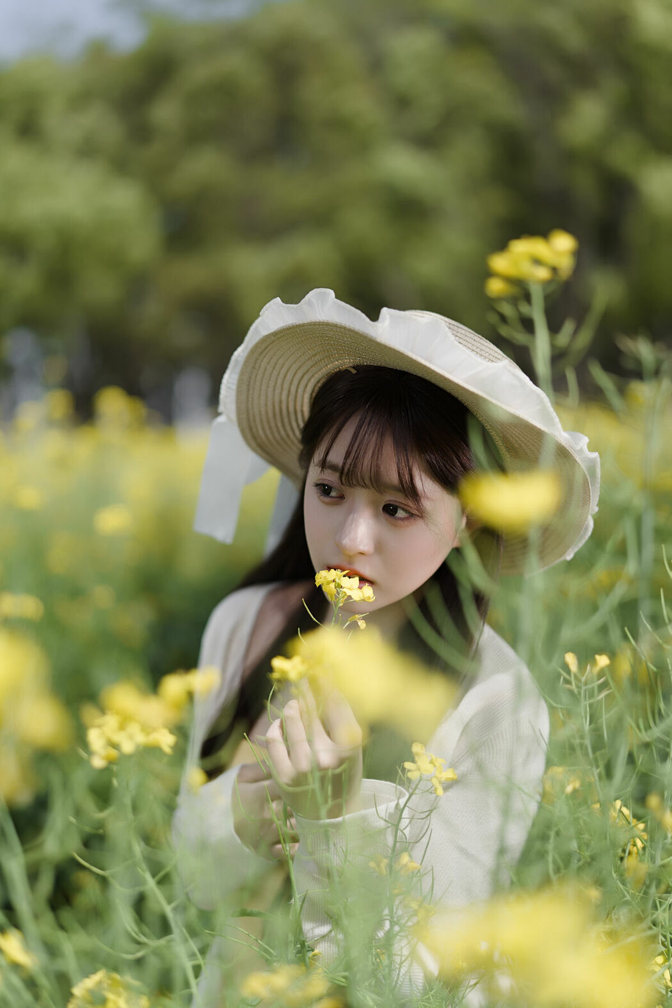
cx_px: 336
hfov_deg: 27.0
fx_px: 1400
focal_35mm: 50
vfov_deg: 39.6
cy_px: 504
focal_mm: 50
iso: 100
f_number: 1.4
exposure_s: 1/8000
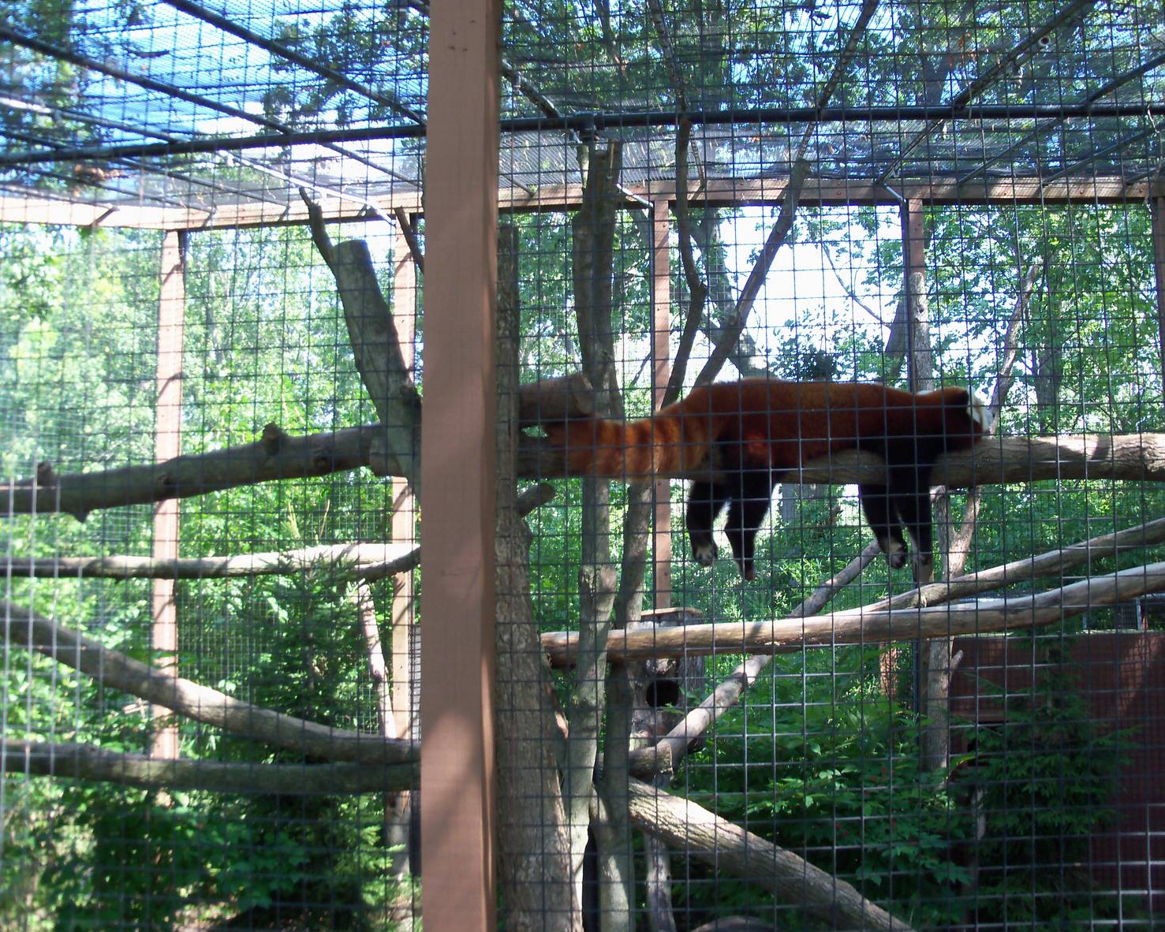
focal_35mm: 37
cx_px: 594
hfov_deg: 49.1
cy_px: 468
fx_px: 1276
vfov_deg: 40.1
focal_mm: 6.3
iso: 64
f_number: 3
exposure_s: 1/60
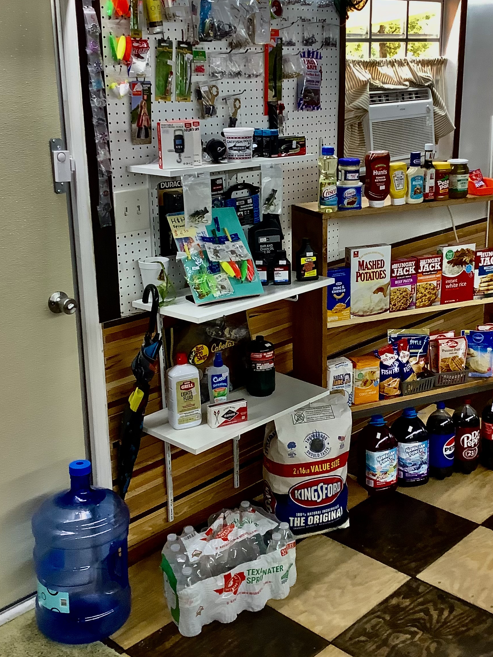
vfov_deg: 42.9
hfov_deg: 32.8
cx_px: 278
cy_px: 296
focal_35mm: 44
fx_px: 836
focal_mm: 3.3
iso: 160
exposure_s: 1/60
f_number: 2.4
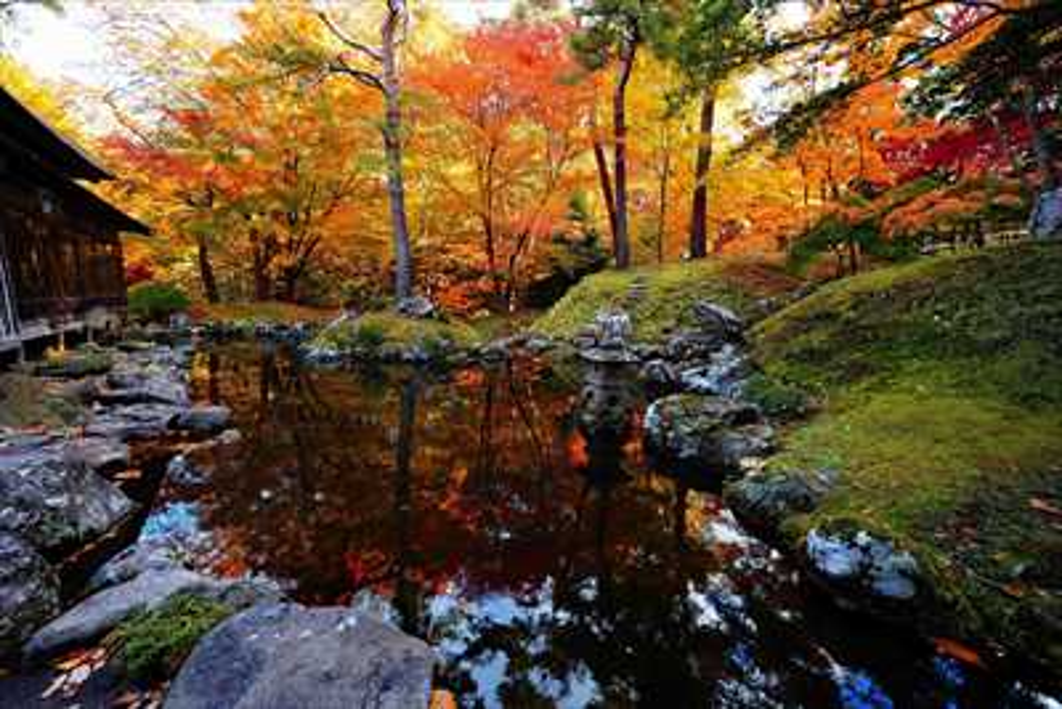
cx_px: 531
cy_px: 354
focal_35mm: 15
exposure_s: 1/50
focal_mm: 10
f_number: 5
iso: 200
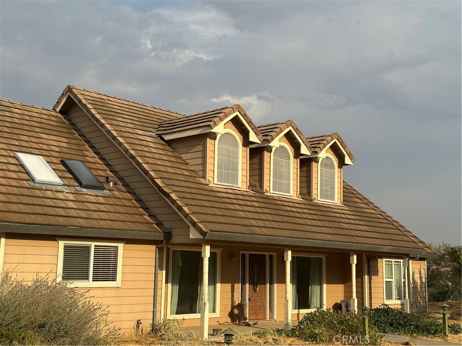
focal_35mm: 48
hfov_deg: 39.7
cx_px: 231
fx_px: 641
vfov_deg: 30.3
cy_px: 173
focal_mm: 6.86
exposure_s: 1/3155
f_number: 1.78
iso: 64
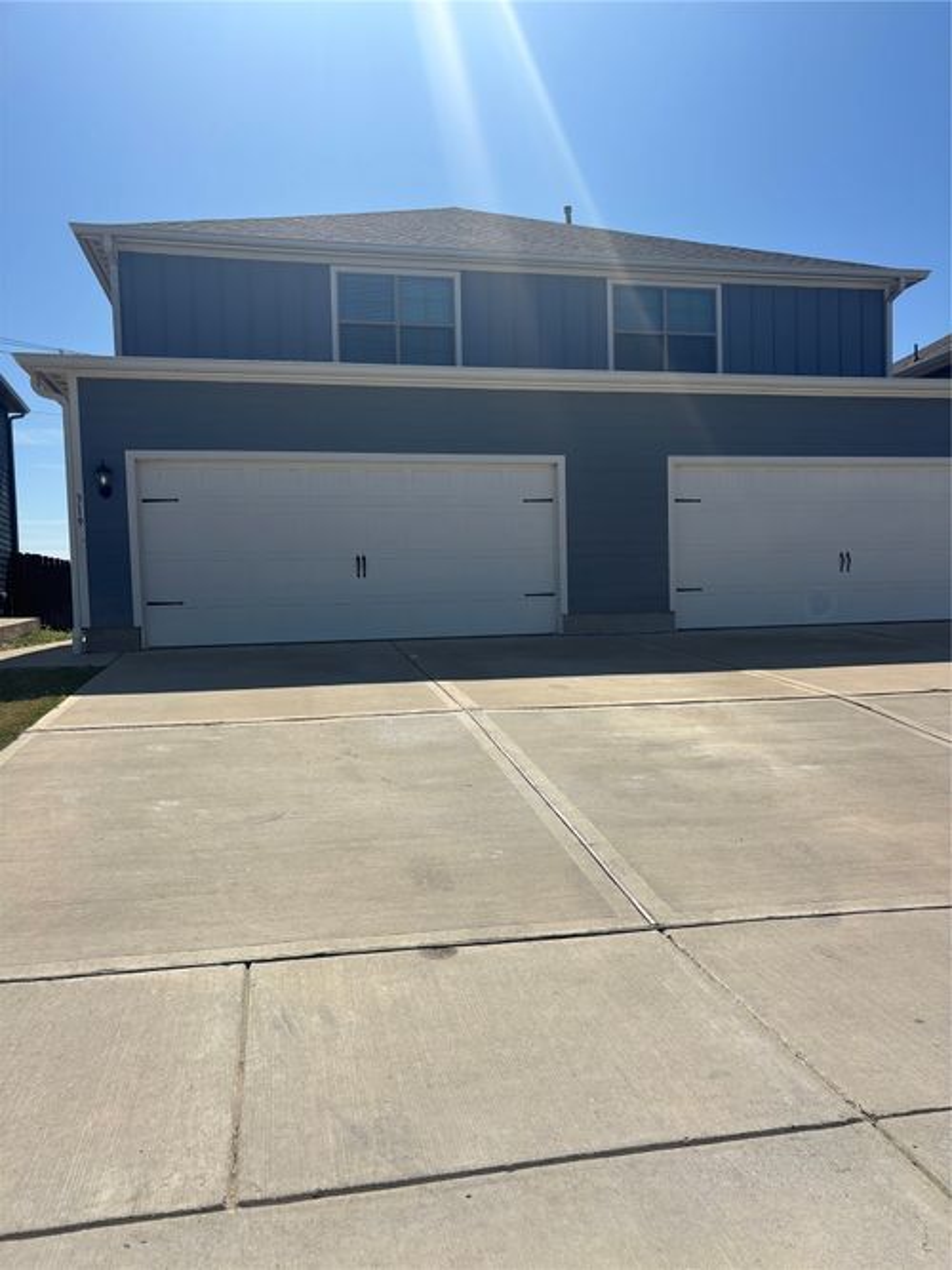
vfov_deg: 67.3
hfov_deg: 53.0
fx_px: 954
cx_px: 476
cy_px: 635
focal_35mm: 26
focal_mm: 5.96
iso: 50
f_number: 1.6
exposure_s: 1/7194
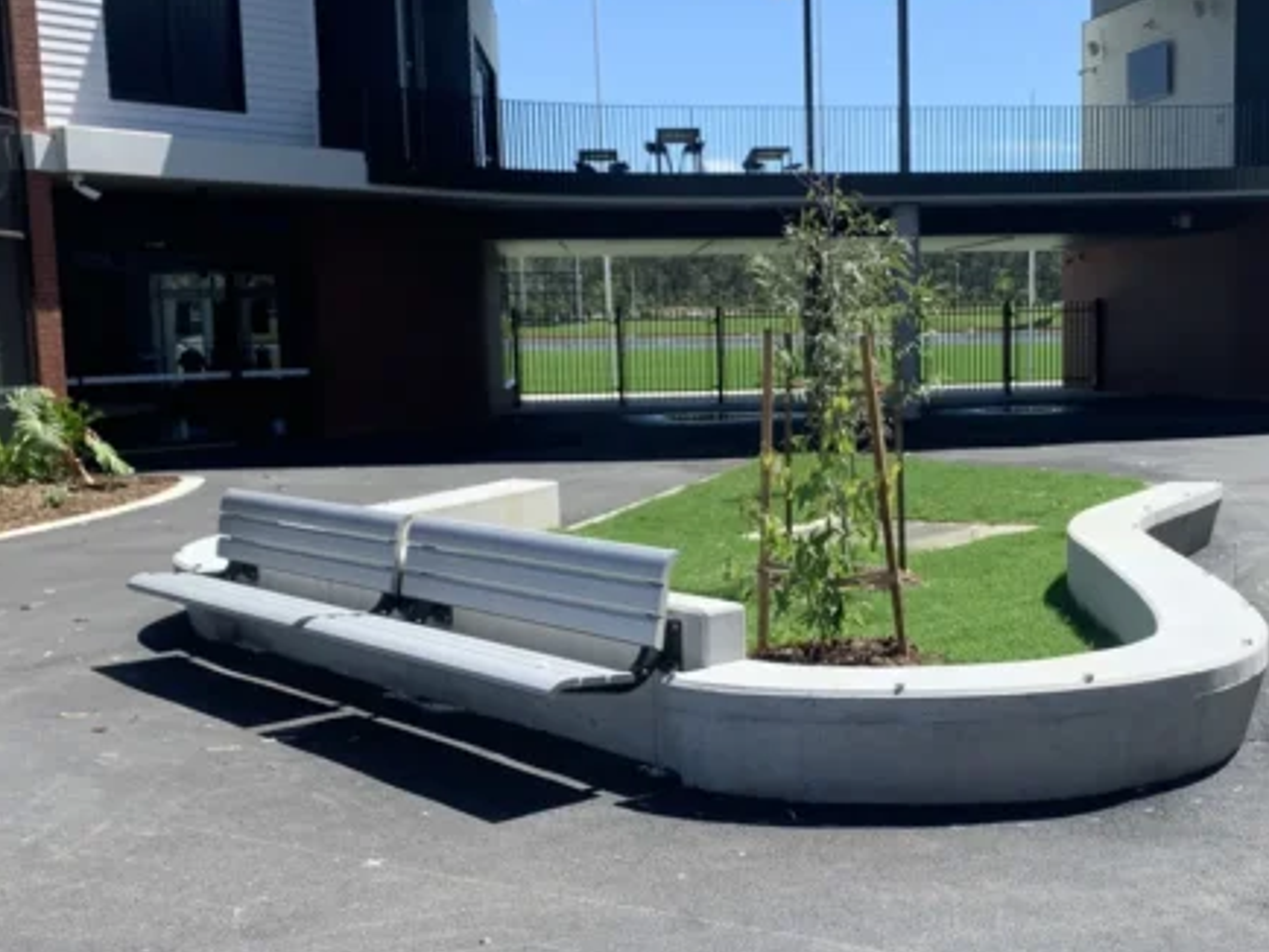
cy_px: 567
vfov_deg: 31.5
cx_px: 851
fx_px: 1687
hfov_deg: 40.7
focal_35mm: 46
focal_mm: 4.25
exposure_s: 1/1332
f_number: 1.8
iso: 25
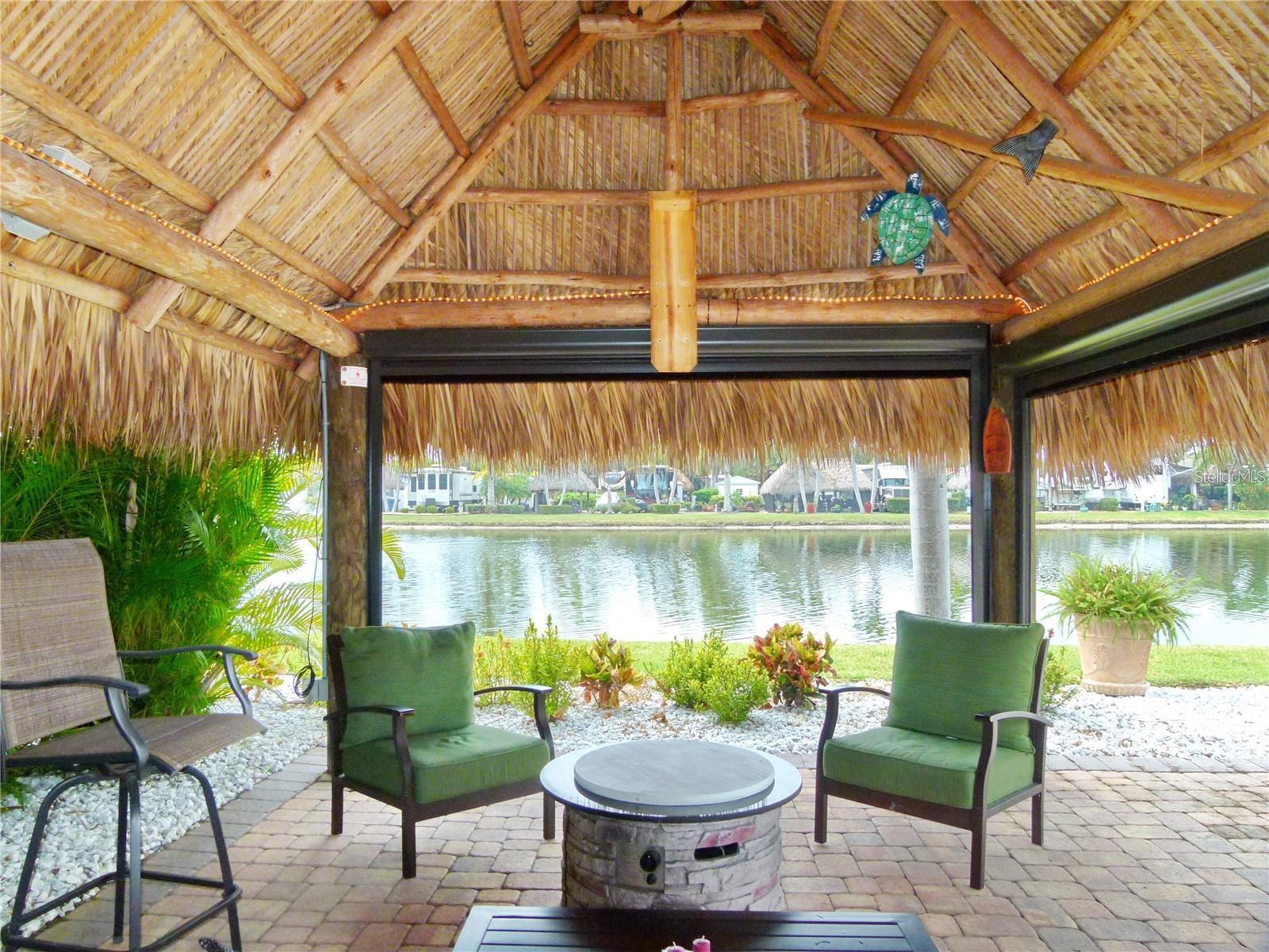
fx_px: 916
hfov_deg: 69.4
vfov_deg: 54.9
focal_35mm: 25
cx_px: 634
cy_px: 476
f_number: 4
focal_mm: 4.5
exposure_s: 1/125
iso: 100
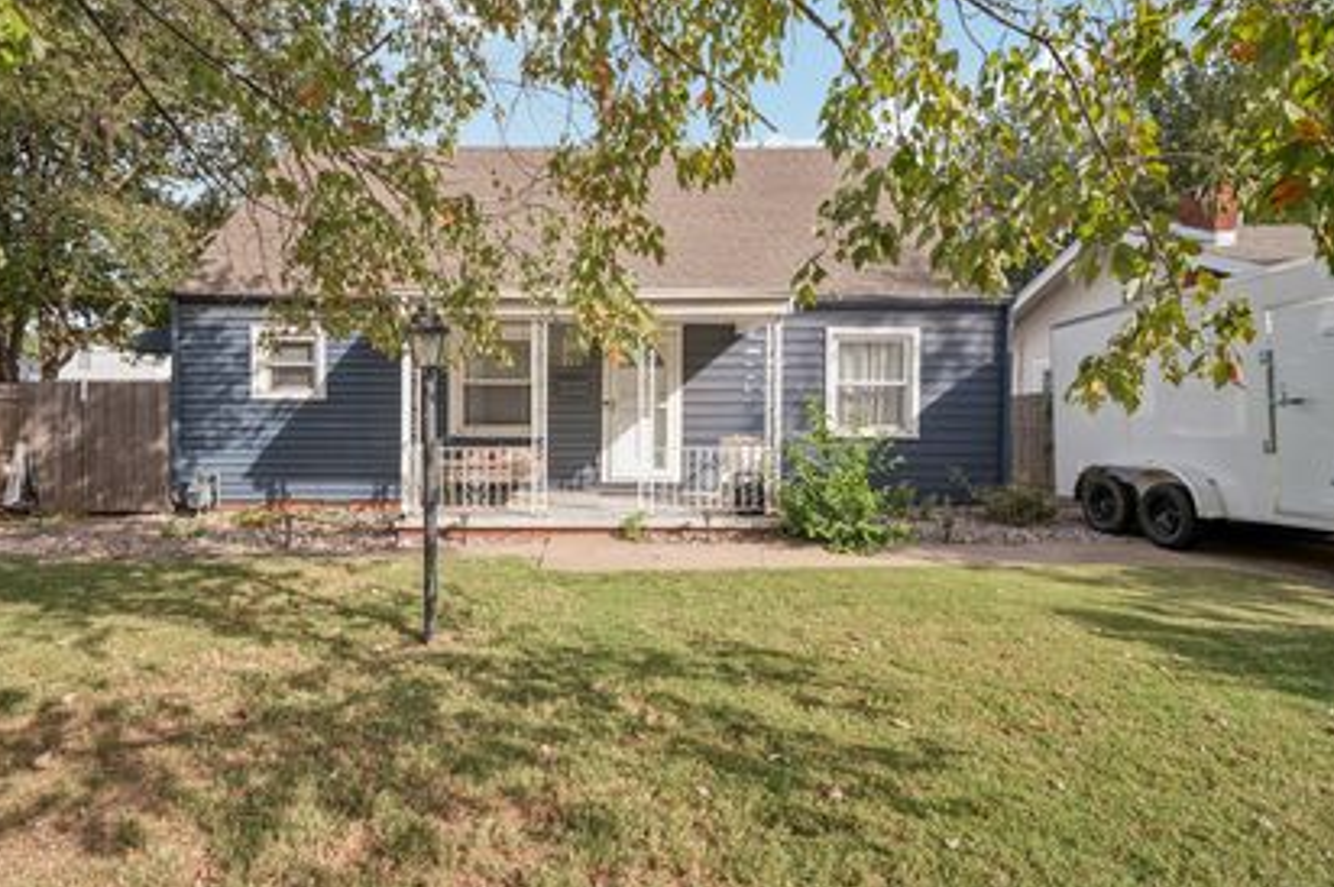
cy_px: 403
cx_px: 589
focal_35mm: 17
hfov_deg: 92.9
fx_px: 629
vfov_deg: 70.2
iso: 640
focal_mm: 14
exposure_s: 1/250
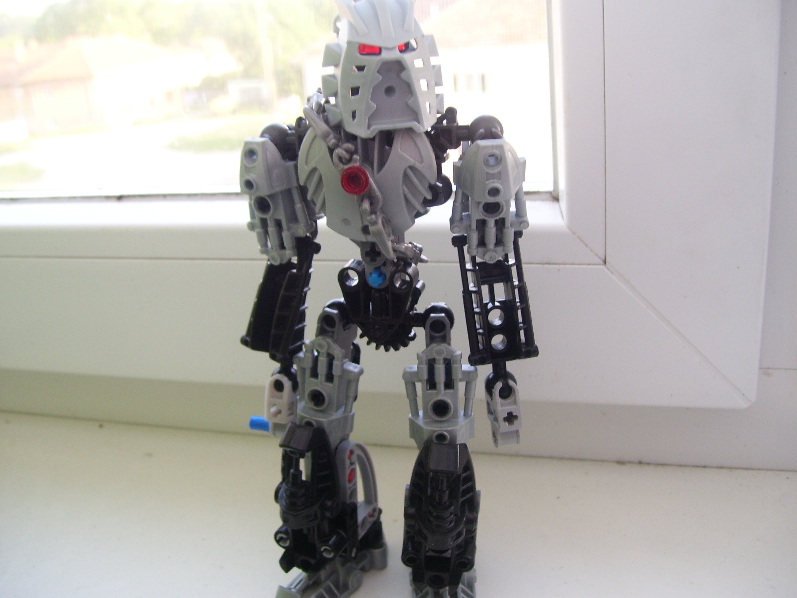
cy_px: 299
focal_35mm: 37
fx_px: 852
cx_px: 398
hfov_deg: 50.1
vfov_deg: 38.7
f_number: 2.7
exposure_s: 1/30
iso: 80
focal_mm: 6
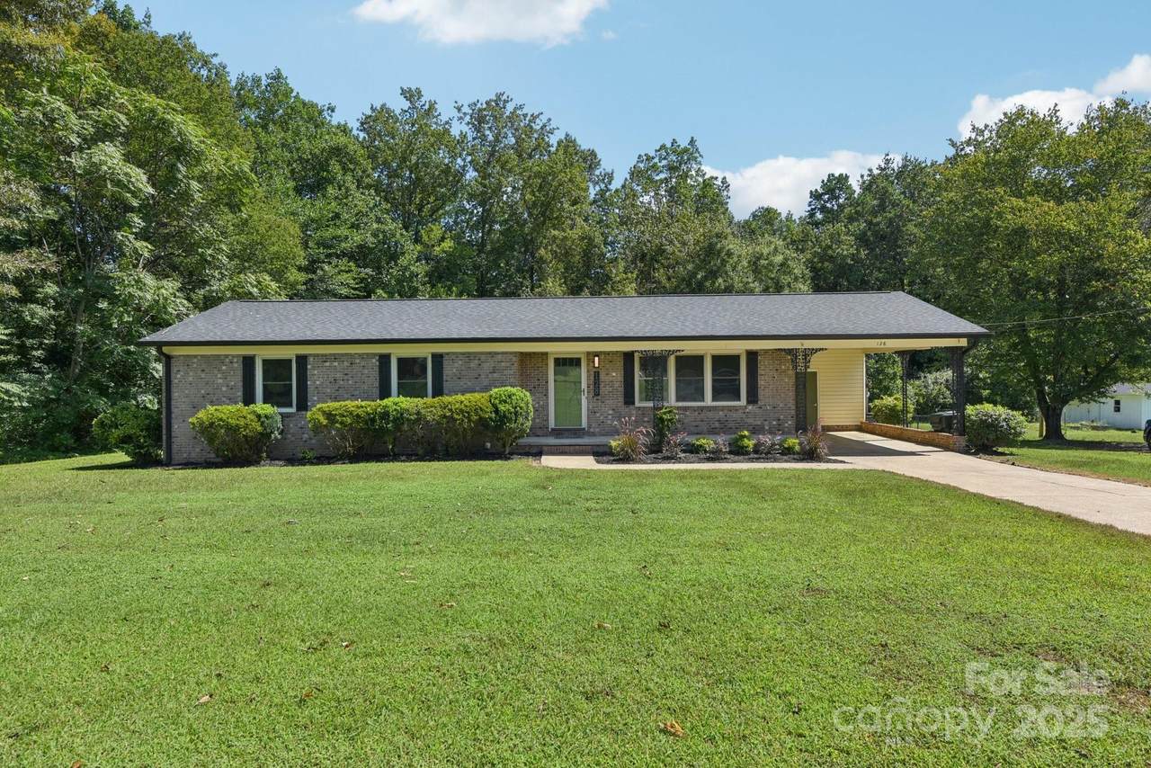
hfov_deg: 81.2
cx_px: 576
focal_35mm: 21
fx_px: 672
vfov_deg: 59.5
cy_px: 384
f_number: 9
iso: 200
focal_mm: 21
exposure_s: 1/400
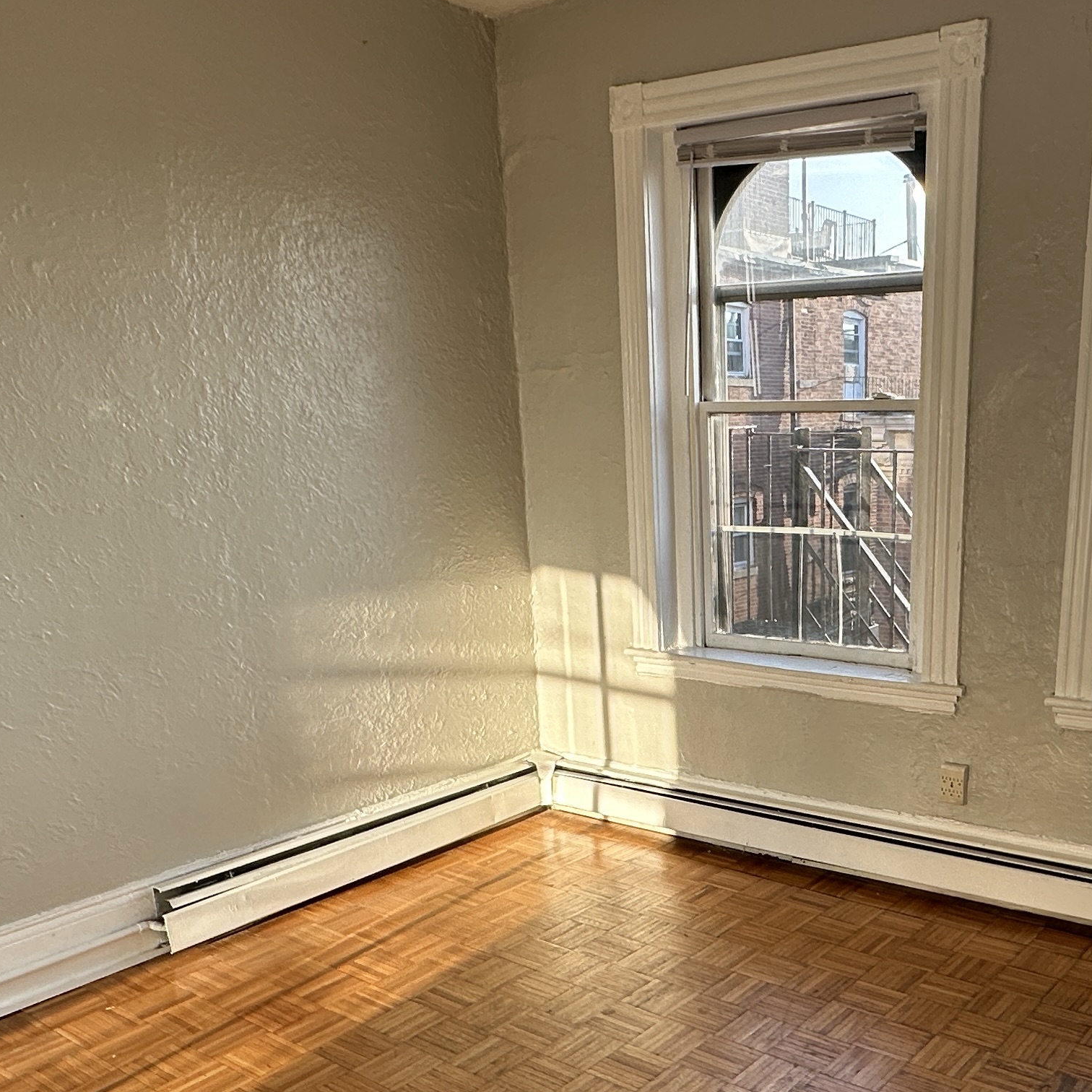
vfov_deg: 48.5
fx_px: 1178
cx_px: 742
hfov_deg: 48.8
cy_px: 763
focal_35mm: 33
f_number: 2.2
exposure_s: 1/220
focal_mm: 2.22
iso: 40
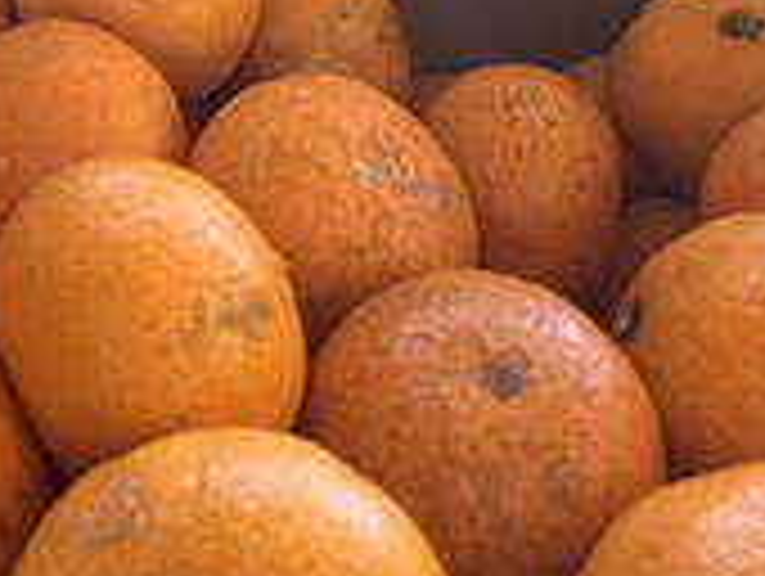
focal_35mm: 61
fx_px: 1350
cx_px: 58
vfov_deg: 22.6
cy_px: -68
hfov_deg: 30.1
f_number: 1.6
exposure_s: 1/121
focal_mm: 5.1
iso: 100
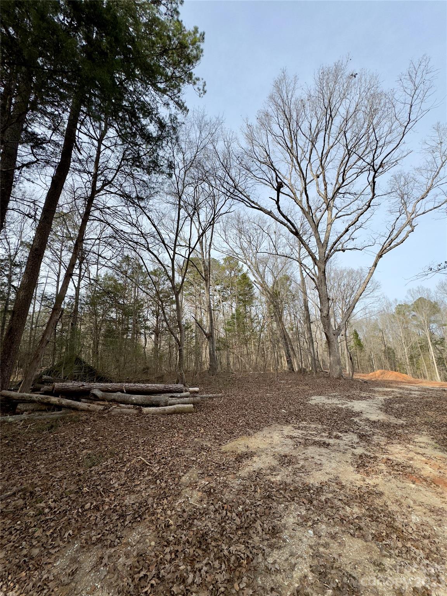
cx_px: 224
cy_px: 298
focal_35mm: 14
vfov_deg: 102.1
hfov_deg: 85.7
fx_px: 241
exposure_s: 1/1160
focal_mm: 2.22
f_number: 2.2
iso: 50
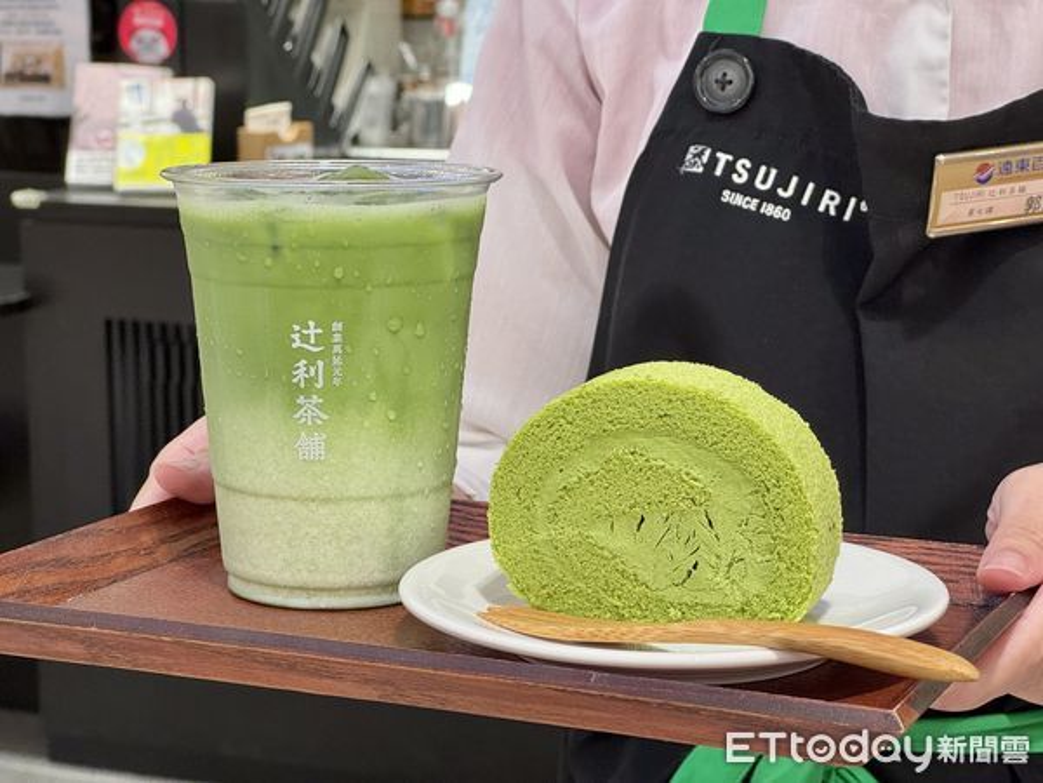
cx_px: 522
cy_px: 392
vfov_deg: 19.1
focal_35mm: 77
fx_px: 2320
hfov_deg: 25.3
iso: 160
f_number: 2.8
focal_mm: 9
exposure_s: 1/60
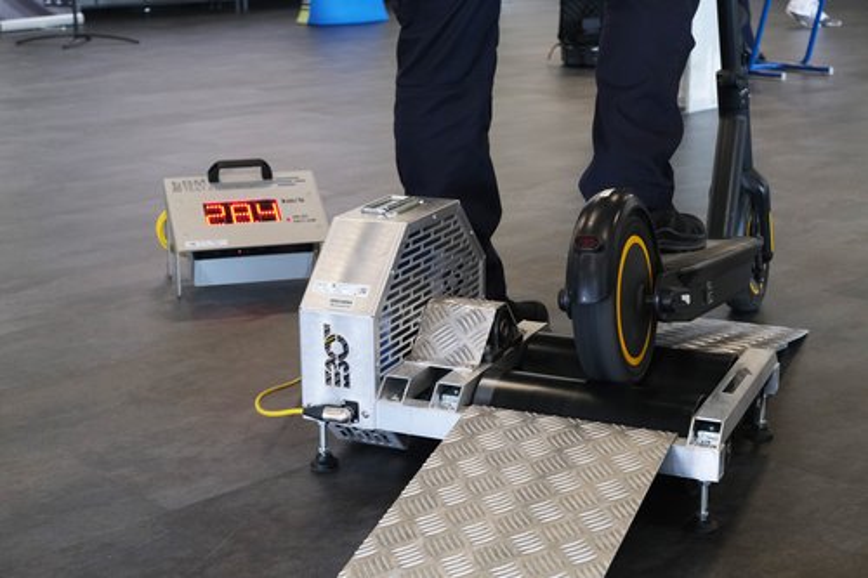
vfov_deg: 24.2
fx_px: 1350
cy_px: 289
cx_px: 434
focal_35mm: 56
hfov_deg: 35.7
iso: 1600
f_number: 6.4
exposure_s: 1/60
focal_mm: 37.4
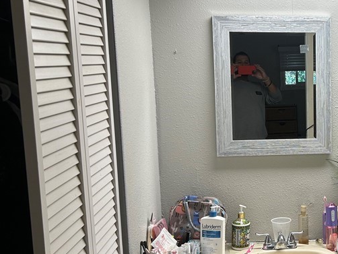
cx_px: 323
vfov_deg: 27.5
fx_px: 518
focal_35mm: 53
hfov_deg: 33.6
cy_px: 131
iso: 50
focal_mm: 5.7
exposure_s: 1/120
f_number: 1.5
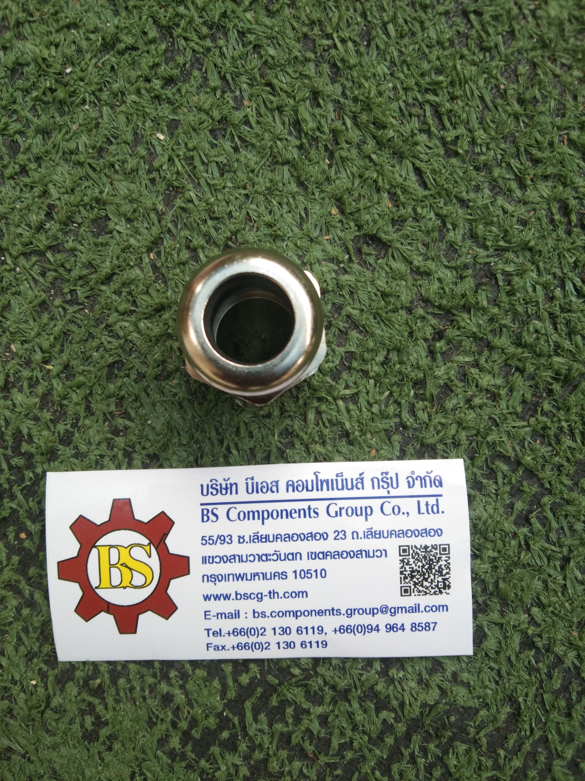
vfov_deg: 60.0
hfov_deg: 46.8
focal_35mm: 30
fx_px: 676
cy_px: 390
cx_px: 292
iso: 50
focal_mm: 3.65
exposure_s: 1/100
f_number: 2.2
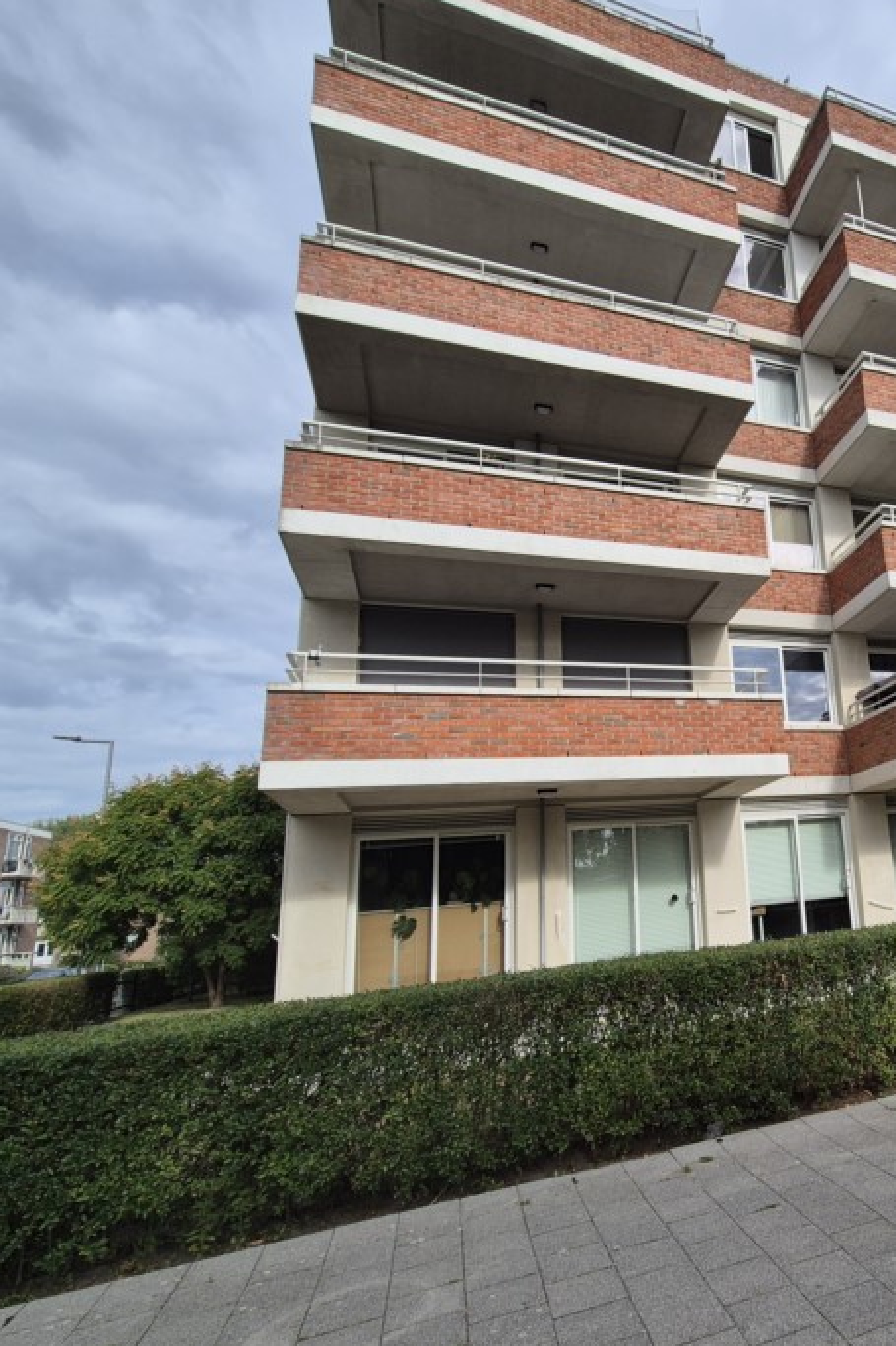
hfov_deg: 55.3
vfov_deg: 86.9
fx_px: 710
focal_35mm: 19
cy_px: 694
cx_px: 819
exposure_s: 1/1816
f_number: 2.2
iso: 50
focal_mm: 2.2
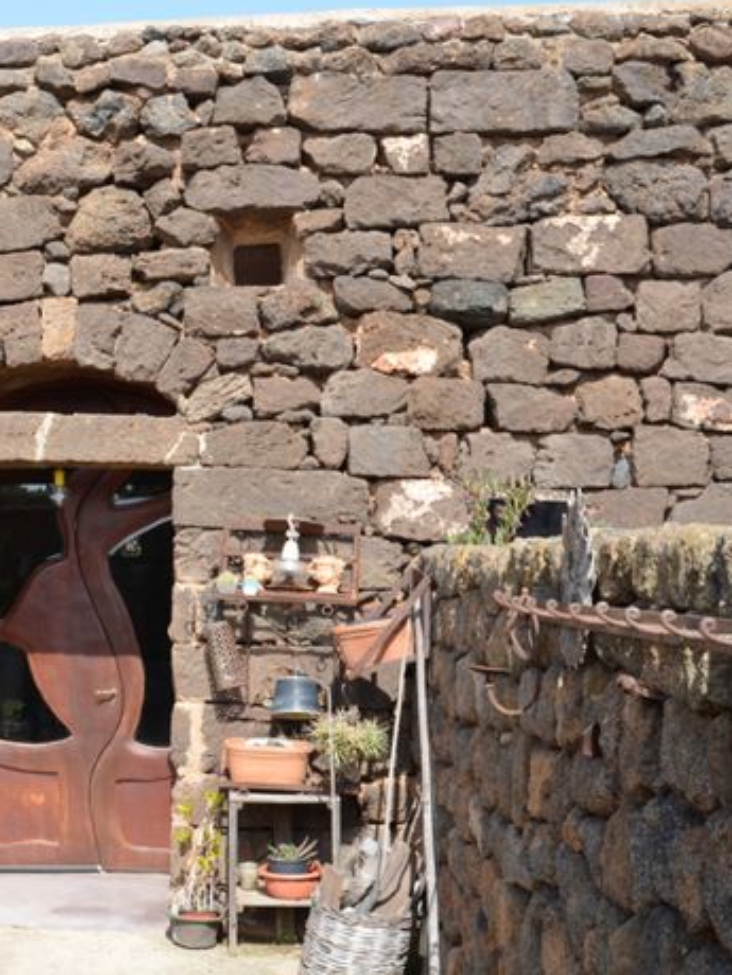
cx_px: 65
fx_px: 1494
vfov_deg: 36.2
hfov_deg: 26.5
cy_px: 486
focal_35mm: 53
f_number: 8
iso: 200
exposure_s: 1/250
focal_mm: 24
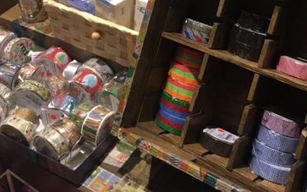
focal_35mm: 61
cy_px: -18
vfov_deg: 20.3
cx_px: 165
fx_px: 510
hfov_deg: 33.5
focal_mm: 4.15
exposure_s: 1/33
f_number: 2.2
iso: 50
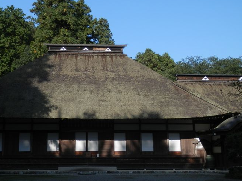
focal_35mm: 45
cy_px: 82
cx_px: 97
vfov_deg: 32.1
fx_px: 314
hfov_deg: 41.9
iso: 80
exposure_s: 1/640
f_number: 3.6
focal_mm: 6.6
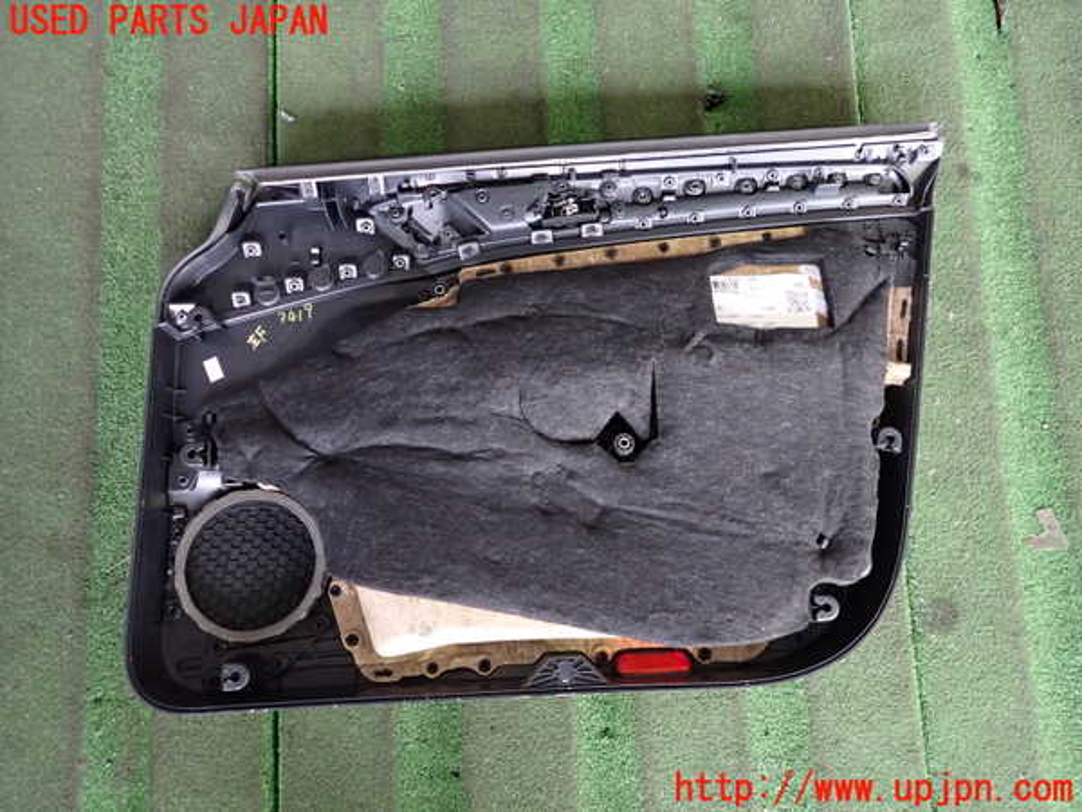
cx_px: 541
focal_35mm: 25
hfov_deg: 69.4
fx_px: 781
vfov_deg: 54.9
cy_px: 406
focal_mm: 4.5
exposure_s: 1/30
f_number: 2
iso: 800
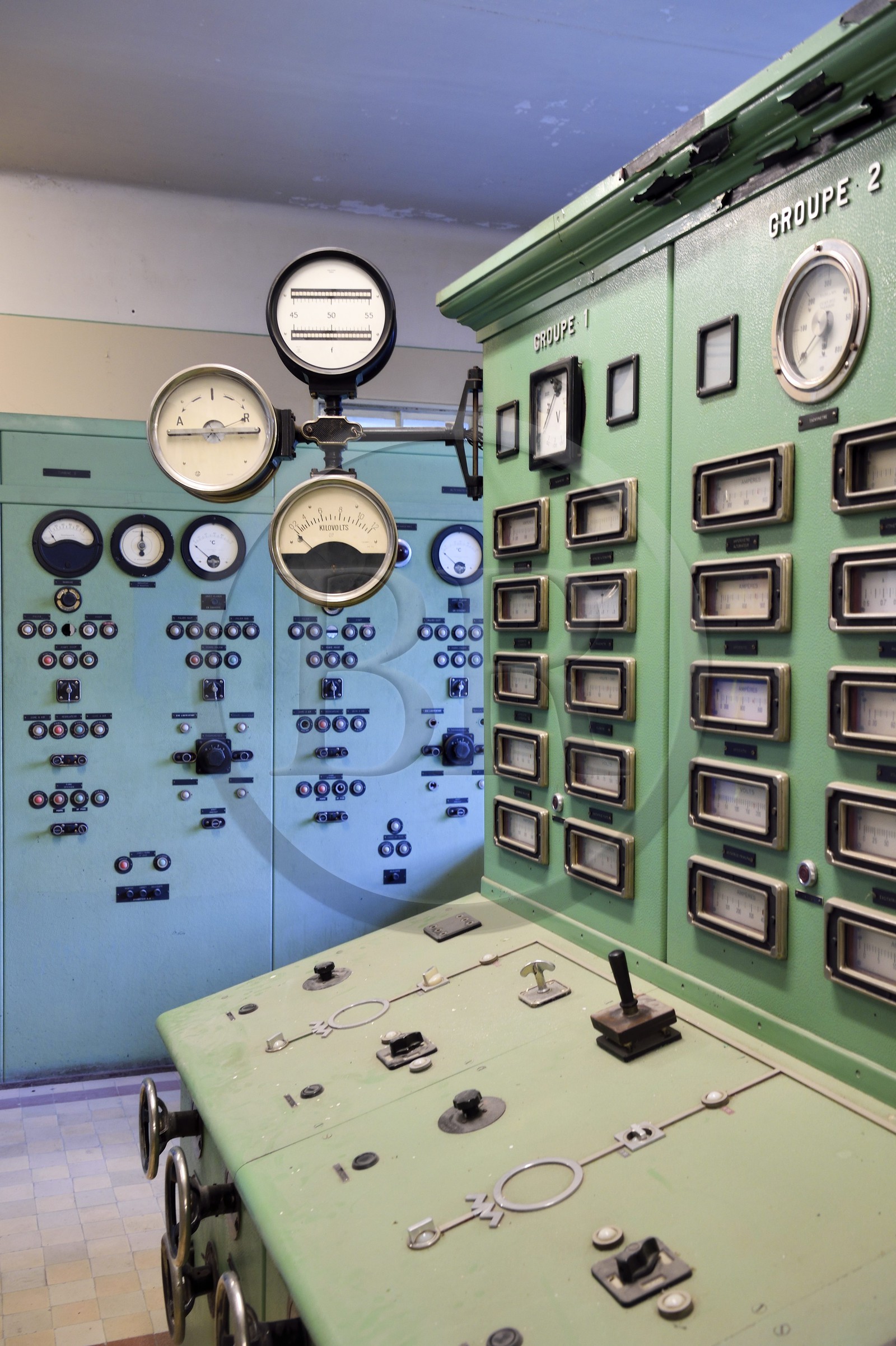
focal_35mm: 38
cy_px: 673
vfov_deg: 50.7
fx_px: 1420
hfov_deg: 35.0
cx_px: 448
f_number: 6.3
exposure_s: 1/20
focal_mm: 38
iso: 800
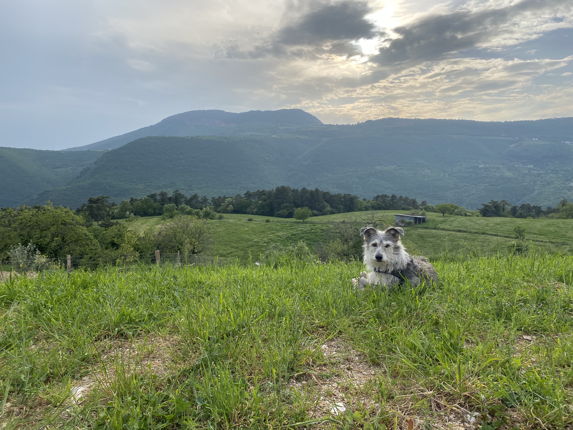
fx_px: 430
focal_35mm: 26
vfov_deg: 53.1
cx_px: 286
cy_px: 215
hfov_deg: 67.3
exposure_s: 1/2315
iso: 32
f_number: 1.8
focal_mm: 4.25
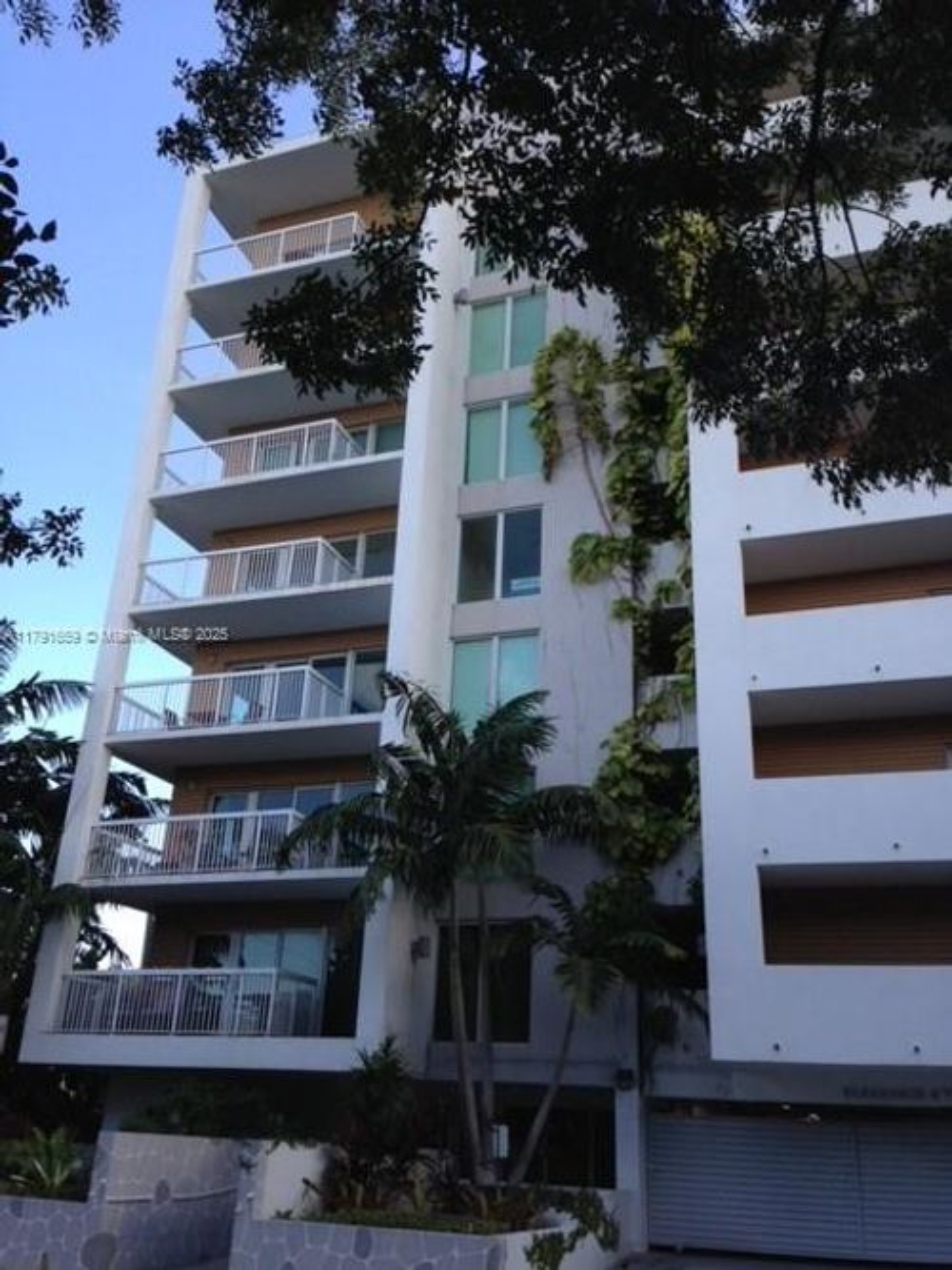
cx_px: 476
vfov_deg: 55.4
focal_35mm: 33
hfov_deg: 42.9
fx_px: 1210
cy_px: 635
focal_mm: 4.12
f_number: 2.4
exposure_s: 1/354
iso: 50
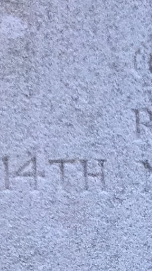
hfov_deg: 4.6
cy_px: 529
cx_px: 374
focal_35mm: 257
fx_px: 1843
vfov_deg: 8.0
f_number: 2.4
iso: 80
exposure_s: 1/120
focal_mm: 4.28
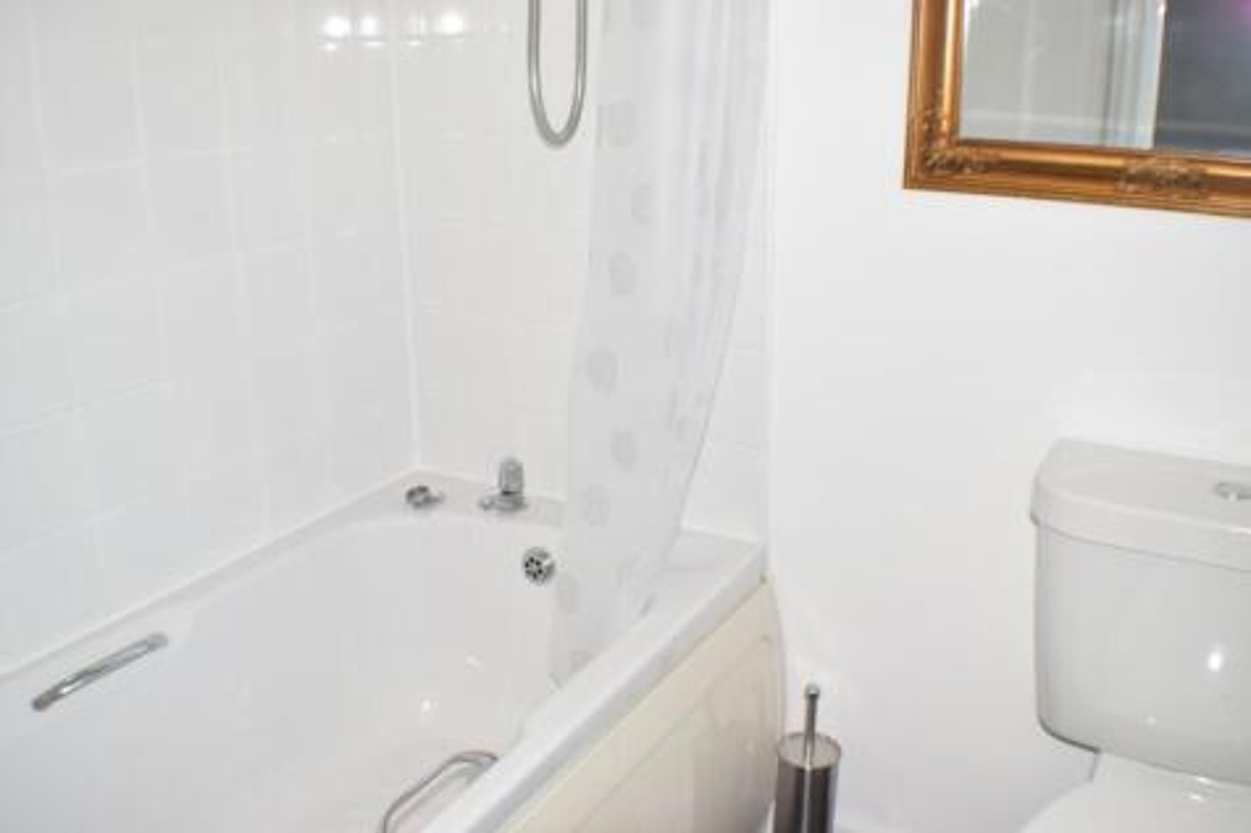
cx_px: 626
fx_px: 1511
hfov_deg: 45.0
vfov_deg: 30.8
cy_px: 416
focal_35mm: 44
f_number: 7.1
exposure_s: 1/50
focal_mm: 29
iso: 125
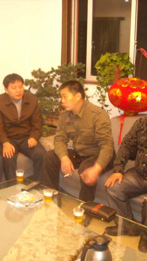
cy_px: 130
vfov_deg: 40.6
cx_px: 33
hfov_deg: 23.2
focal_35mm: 51
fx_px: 353
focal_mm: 5.7
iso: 400
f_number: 2.8
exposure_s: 1/8
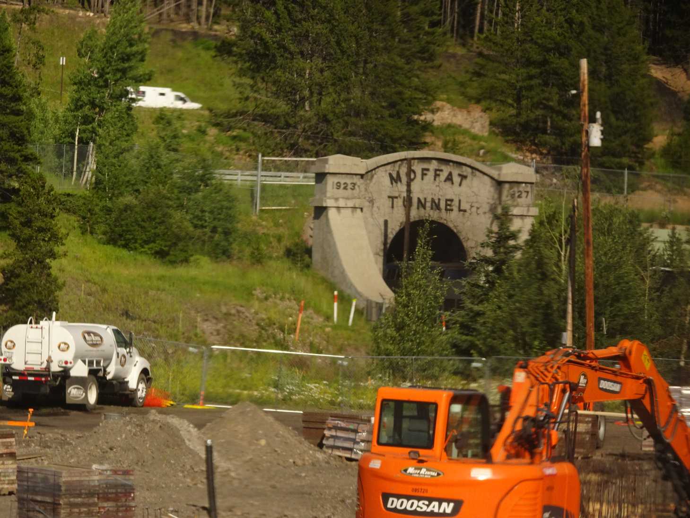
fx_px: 3647
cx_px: 345
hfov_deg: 10.8
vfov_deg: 8.1
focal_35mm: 183
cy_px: 259
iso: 160
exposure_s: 1/200
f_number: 5.6
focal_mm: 31.31
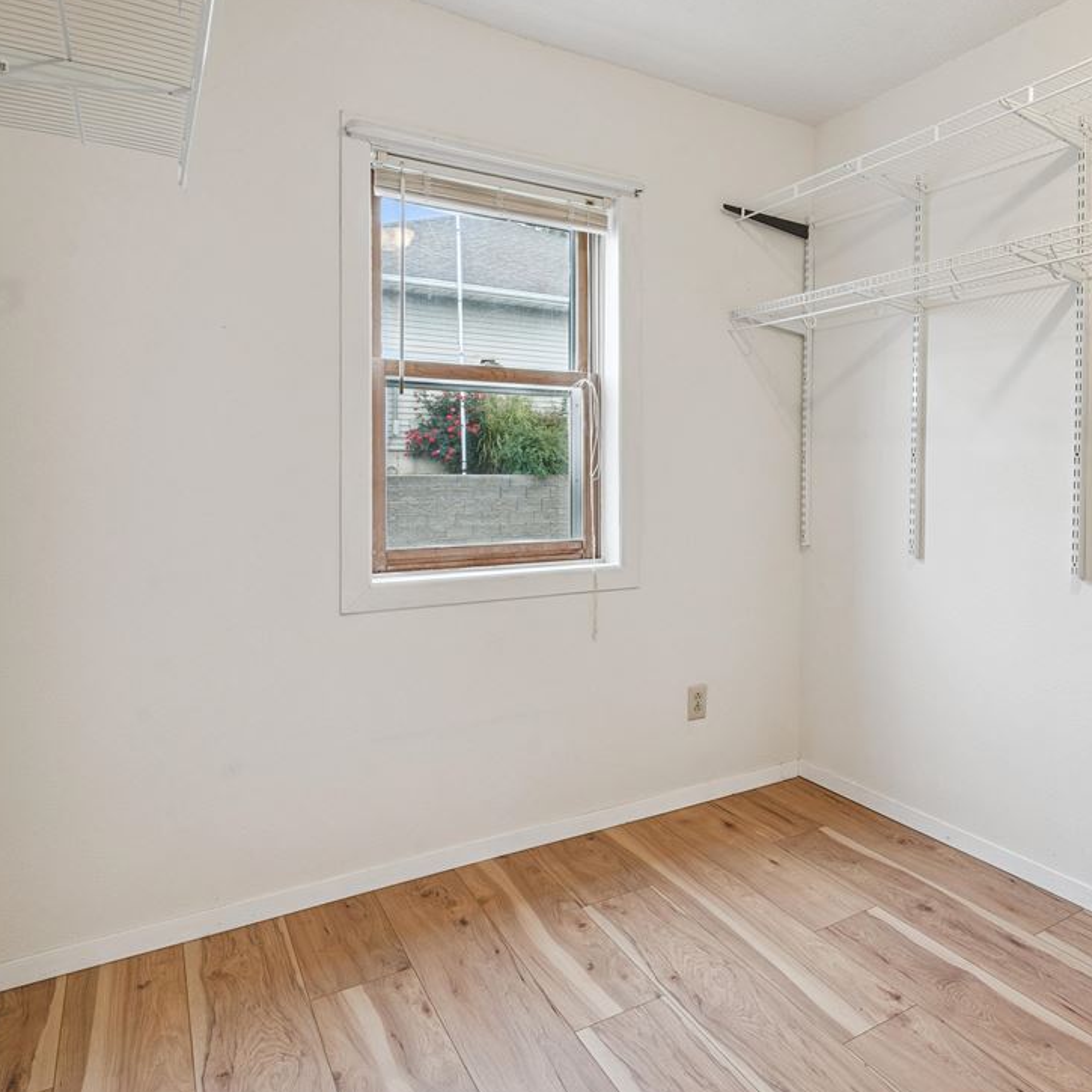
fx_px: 857
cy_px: 478
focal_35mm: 24
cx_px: 804
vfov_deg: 64.8
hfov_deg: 61.8
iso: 400
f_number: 10
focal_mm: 16
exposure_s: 1/6
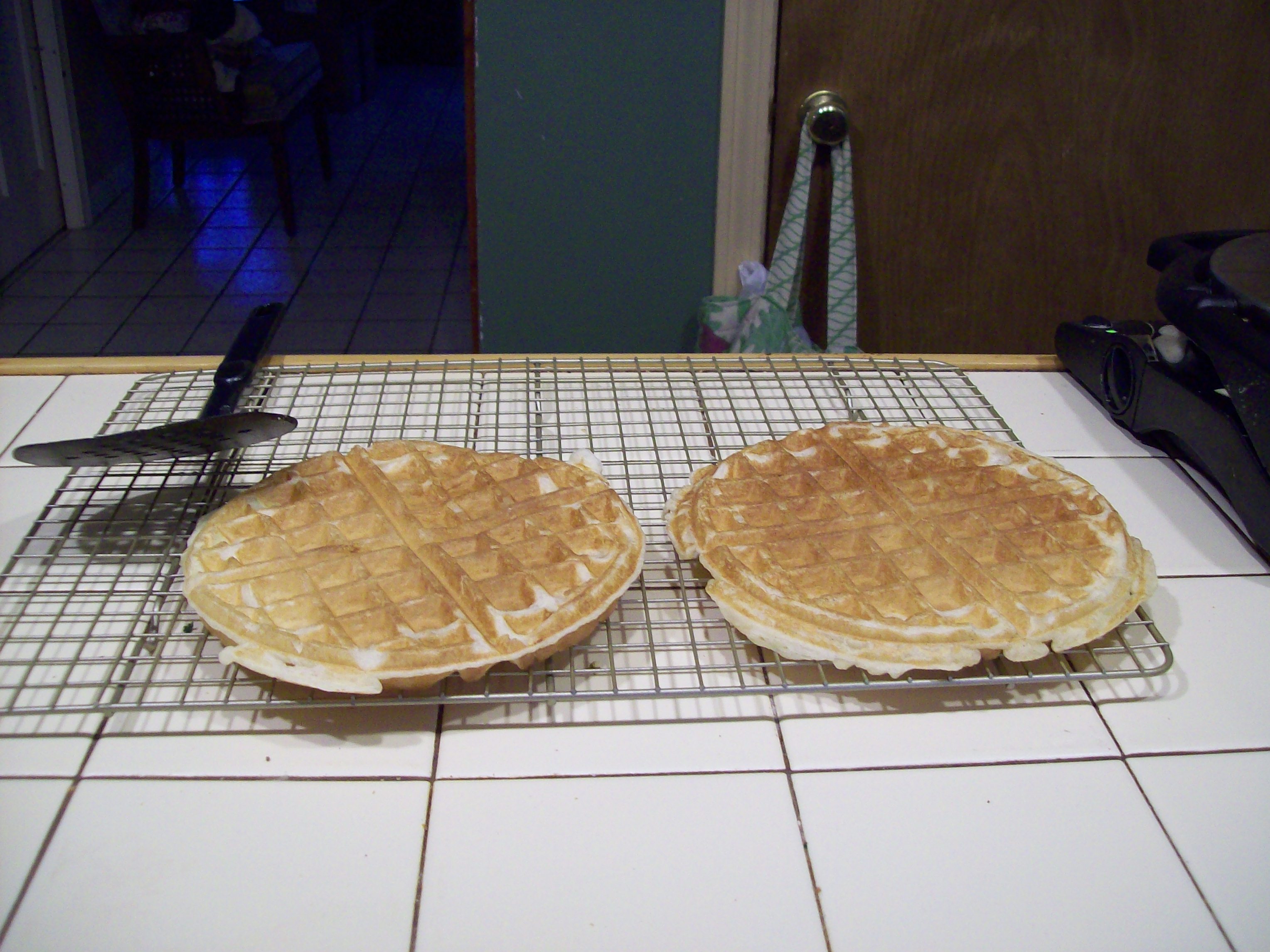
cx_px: 635
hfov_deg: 51.4
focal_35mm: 36
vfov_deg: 39.7
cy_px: 476
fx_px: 1321
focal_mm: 6
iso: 160
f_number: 2.7
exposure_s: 1/10.9
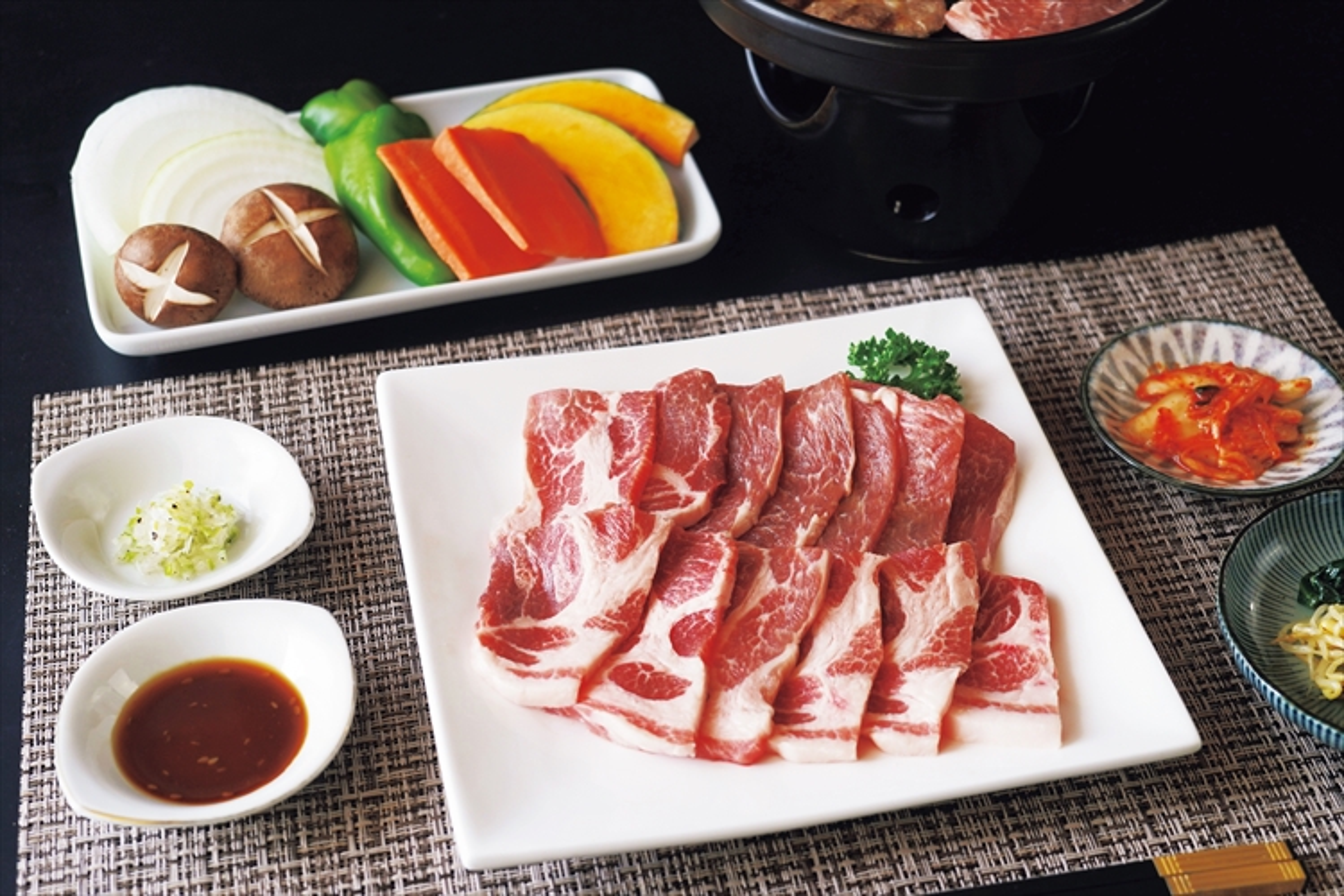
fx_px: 2240
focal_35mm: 60
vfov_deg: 22.6
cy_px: 448
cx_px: 672
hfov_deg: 33.4
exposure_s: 1/60
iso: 320
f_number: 5.6
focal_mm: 60
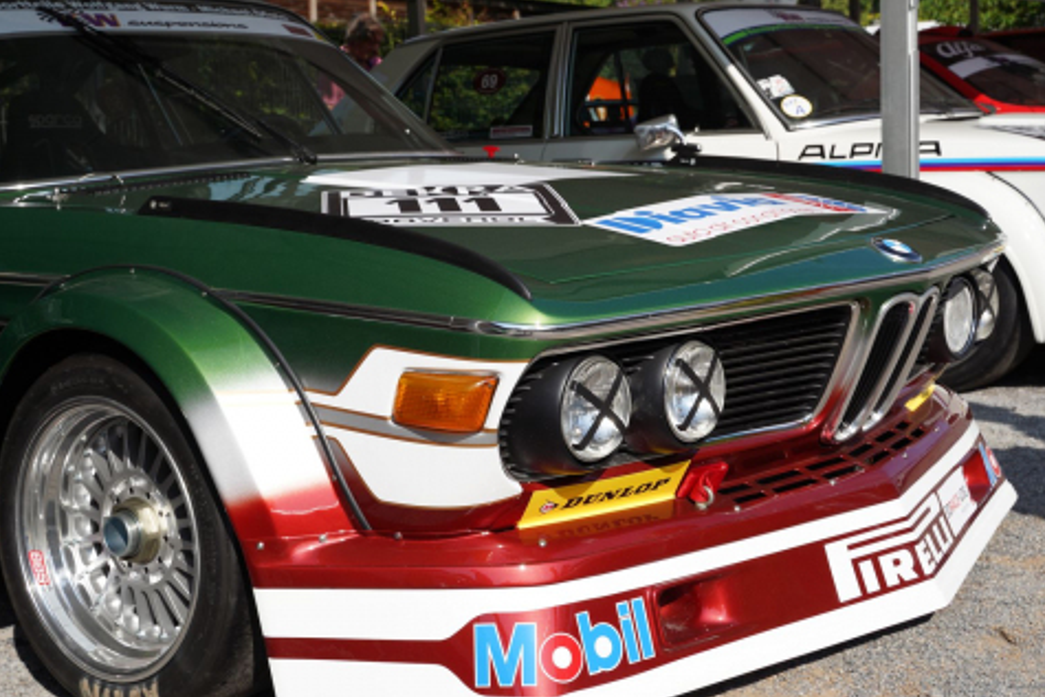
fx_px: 1539
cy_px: 341
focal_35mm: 53
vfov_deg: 25.5
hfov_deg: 37.5
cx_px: 524
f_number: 9
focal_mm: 42
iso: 200
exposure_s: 1/400
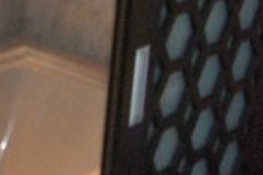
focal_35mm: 115
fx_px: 840
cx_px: -45
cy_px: -35
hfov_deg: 17.1
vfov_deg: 11.7
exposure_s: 1/60
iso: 200
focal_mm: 10
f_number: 3.5
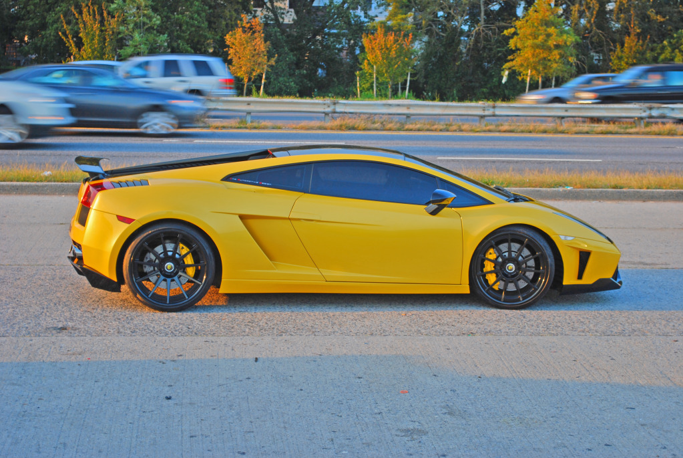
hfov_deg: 28.0
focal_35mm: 72
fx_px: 1368
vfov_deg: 19.0
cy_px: 229
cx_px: 342
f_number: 5.6
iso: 100
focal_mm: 48
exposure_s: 1/50
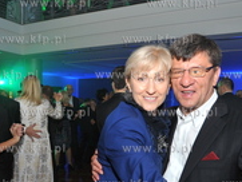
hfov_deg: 51.1
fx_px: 252
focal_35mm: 36
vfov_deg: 38.9
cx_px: 102
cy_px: 130
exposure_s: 1/40
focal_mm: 17
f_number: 5
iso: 1000
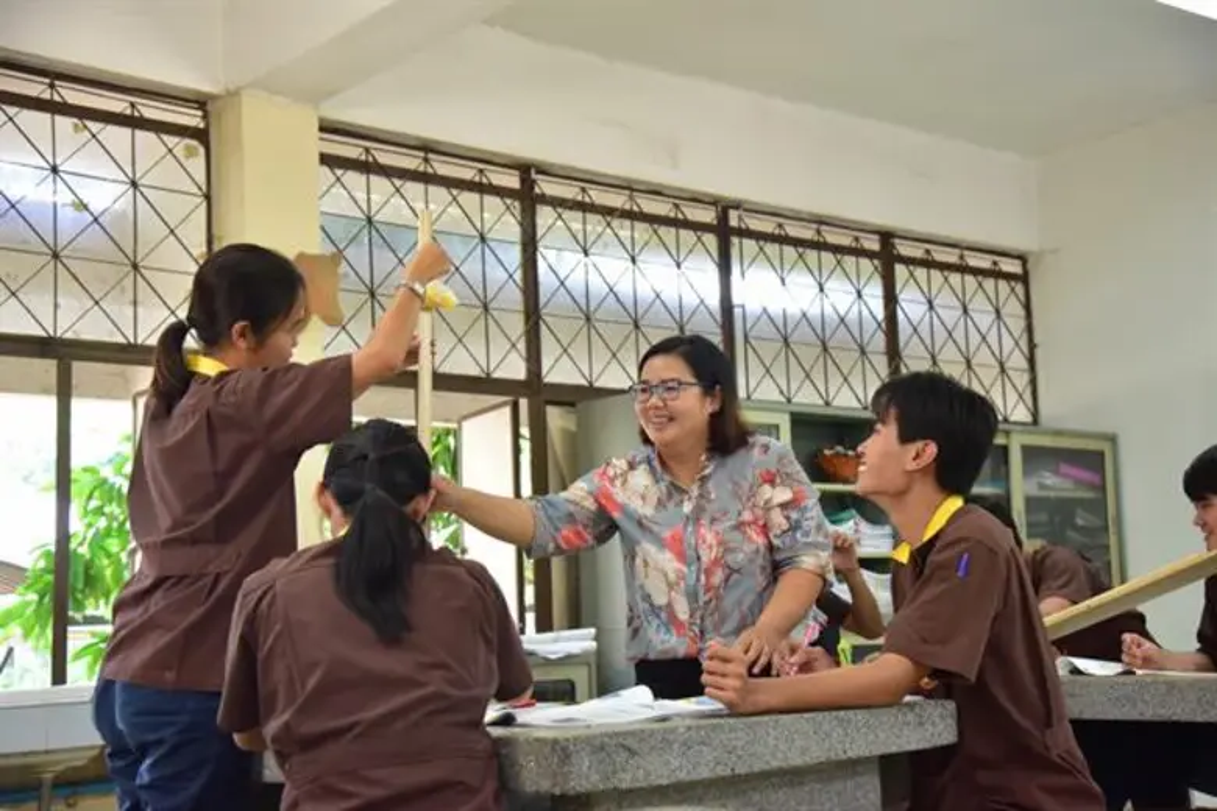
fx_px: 1758
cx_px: 608
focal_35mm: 52
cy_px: 406
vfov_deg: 26.0
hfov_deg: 38.2
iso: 2000
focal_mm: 52
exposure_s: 1/100
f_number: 4.5
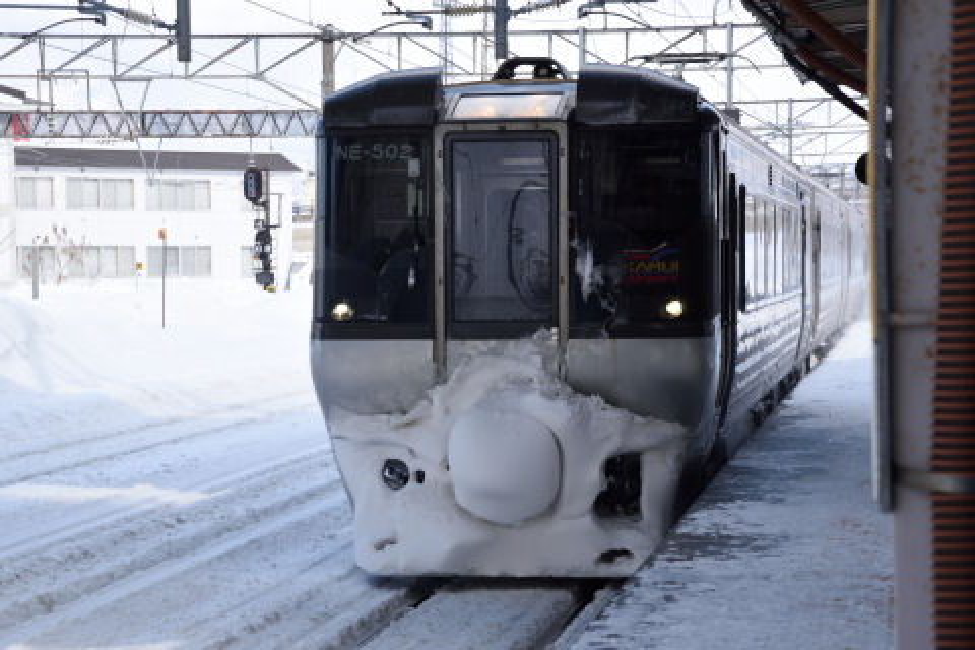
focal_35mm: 120
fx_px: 3250
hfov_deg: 17.1
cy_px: 325
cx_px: 488
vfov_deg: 11.4
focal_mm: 120
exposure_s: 1/125
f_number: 13
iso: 200
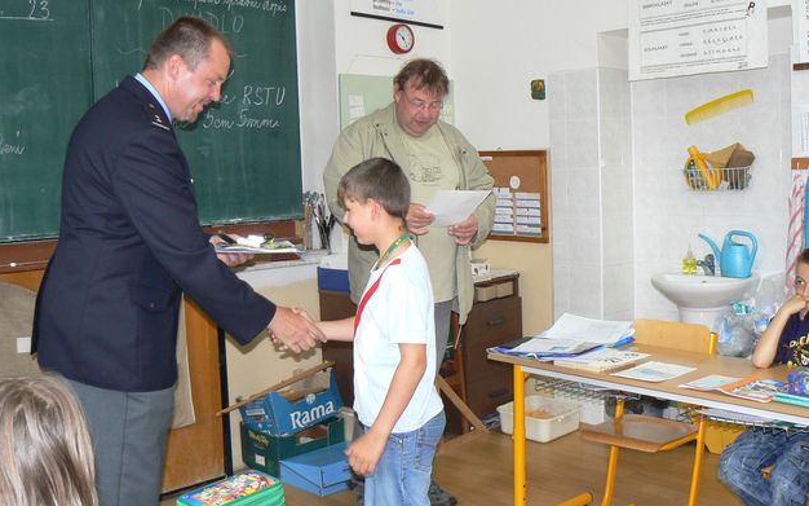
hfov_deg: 50.4
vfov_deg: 32.7
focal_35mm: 39
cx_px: 410
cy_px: 206
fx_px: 860
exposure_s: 1/30
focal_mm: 6
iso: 125
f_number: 2.8
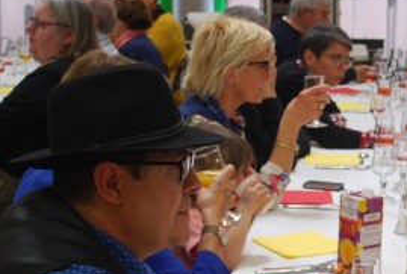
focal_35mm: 98
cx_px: 422
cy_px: 167
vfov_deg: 14.0
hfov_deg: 20.0
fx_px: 1111
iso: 200
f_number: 4
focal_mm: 22
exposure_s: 1/50
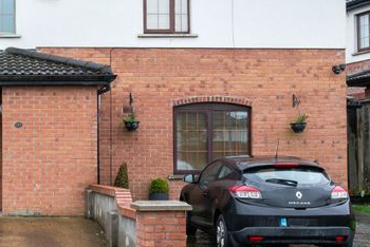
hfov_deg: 44.6
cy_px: 38
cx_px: 5
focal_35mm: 37
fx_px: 381
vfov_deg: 34.5
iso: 125
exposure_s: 1/25
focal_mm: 18
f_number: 7.1
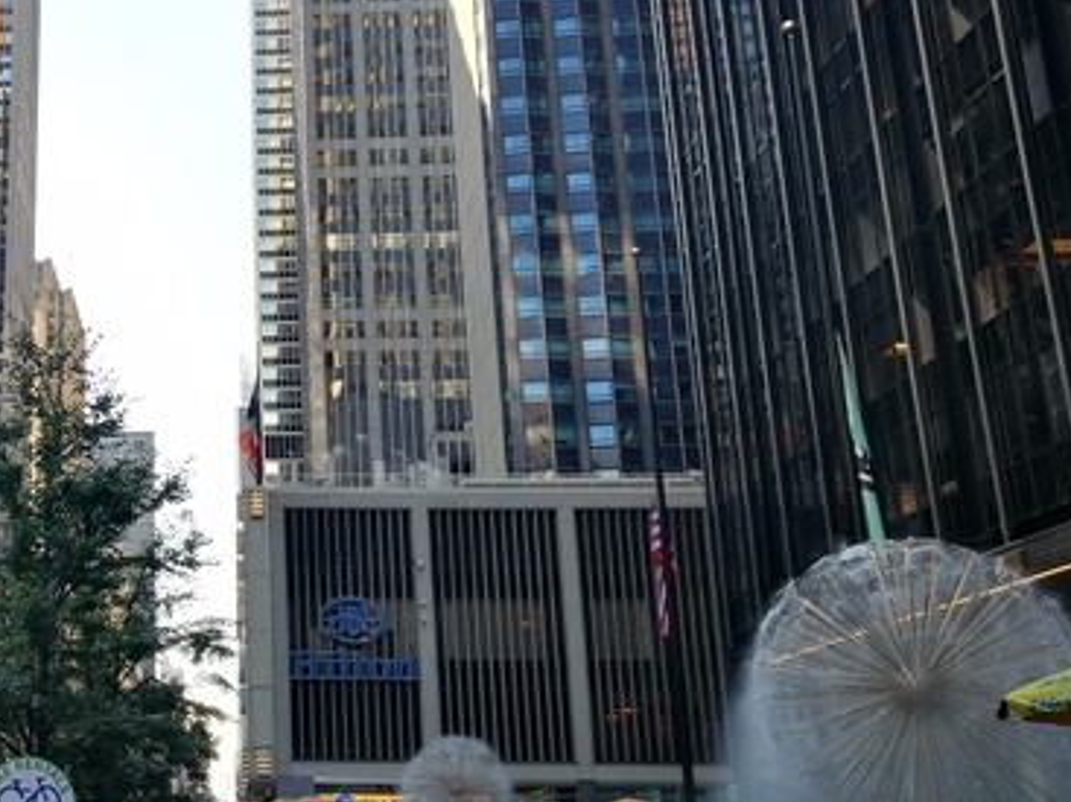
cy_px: 265
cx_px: 53
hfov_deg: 33.7
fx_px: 1639
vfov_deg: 27.3
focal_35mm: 53
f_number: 2.2
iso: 50
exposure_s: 1/163
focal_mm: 4.5
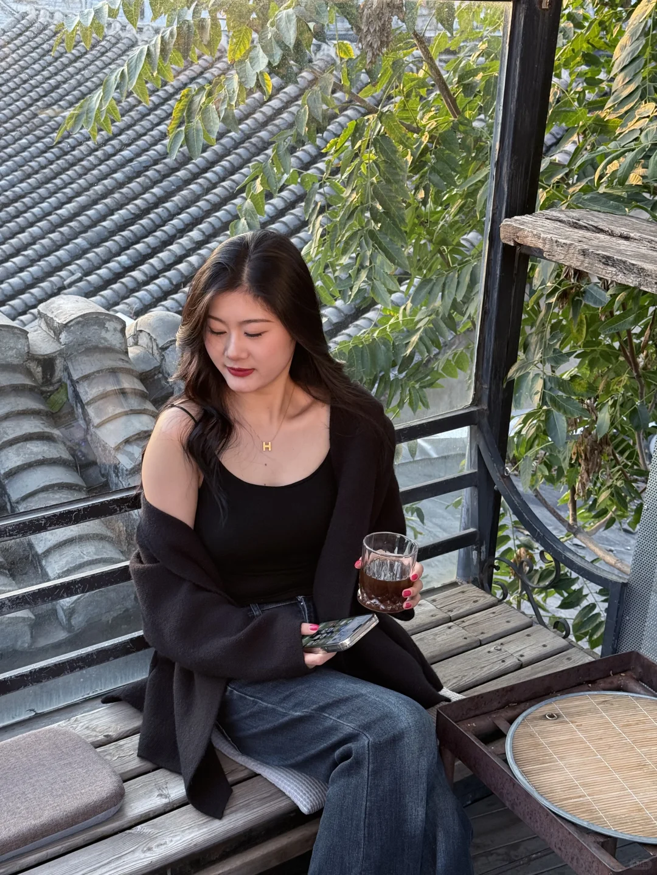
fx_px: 1215
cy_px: 438
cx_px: 328
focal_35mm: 48
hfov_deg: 30.3
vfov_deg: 39.7
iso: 100
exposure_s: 1/109
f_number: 1.78
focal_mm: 6.76
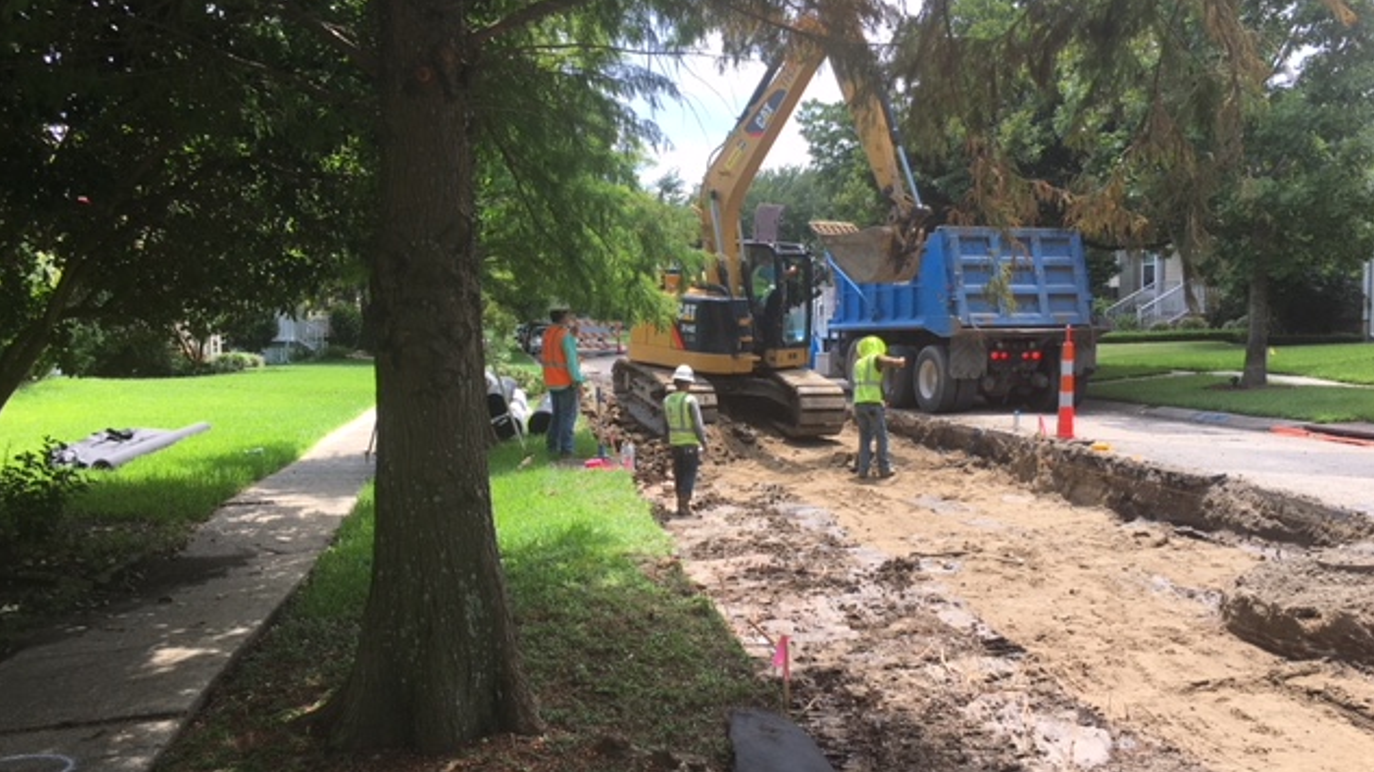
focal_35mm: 32
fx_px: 1165
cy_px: 424
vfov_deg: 36.6
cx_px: 689
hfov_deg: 61.0
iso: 25
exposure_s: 1/463
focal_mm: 4.15
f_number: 2.2
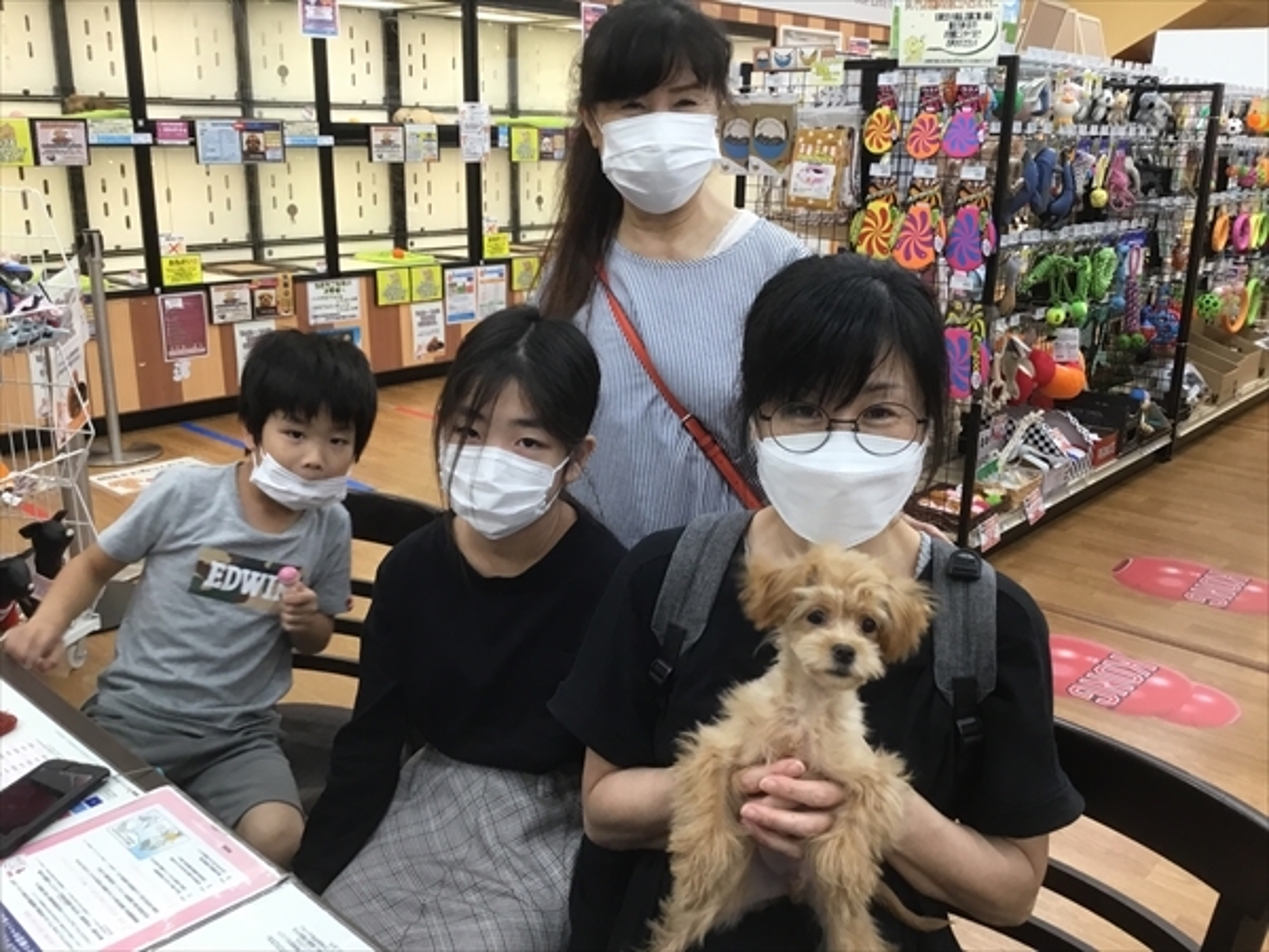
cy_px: 476
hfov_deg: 58.4
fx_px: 1136
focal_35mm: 31
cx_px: 634
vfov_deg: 45.4
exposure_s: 1/33
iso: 80
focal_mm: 3.3
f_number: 2.4
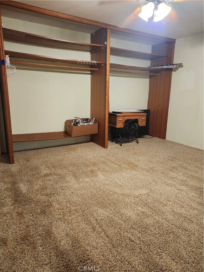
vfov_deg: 73.9
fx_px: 181
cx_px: 102
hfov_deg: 58.9
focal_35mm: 23
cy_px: 136
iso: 640
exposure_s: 1/60
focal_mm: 5.54
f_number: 1.8
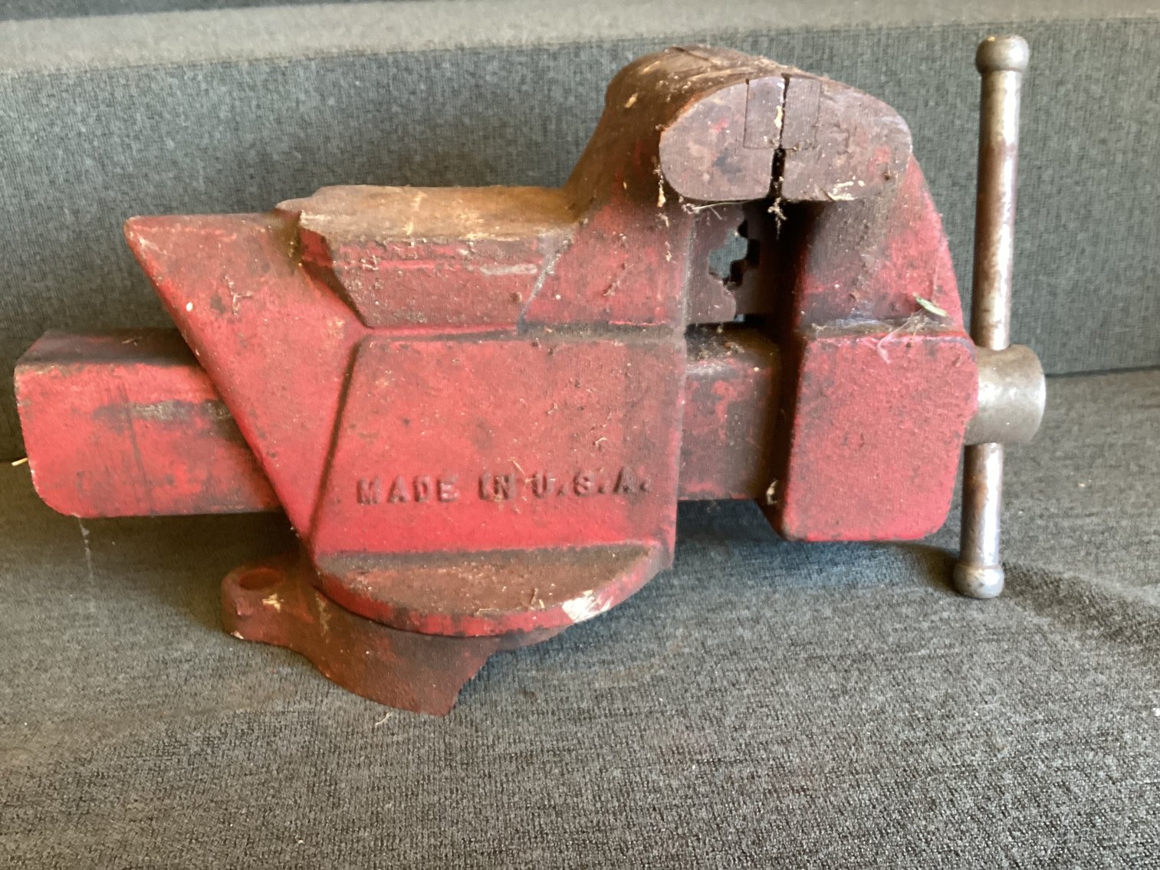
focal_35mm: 31
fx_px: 1039
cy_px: 435
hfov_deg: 58.3
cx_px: 580
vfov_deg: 45.4
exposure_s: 1/50
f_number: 2.4
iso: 200
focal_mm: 3.3
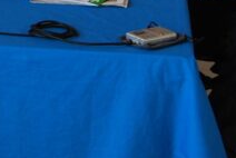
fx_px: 1026
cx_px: -98
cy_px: -184
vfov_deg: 8.3
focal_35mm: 156
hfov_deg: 12.6
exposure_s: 1/100
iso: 200
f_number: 5
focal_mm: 23
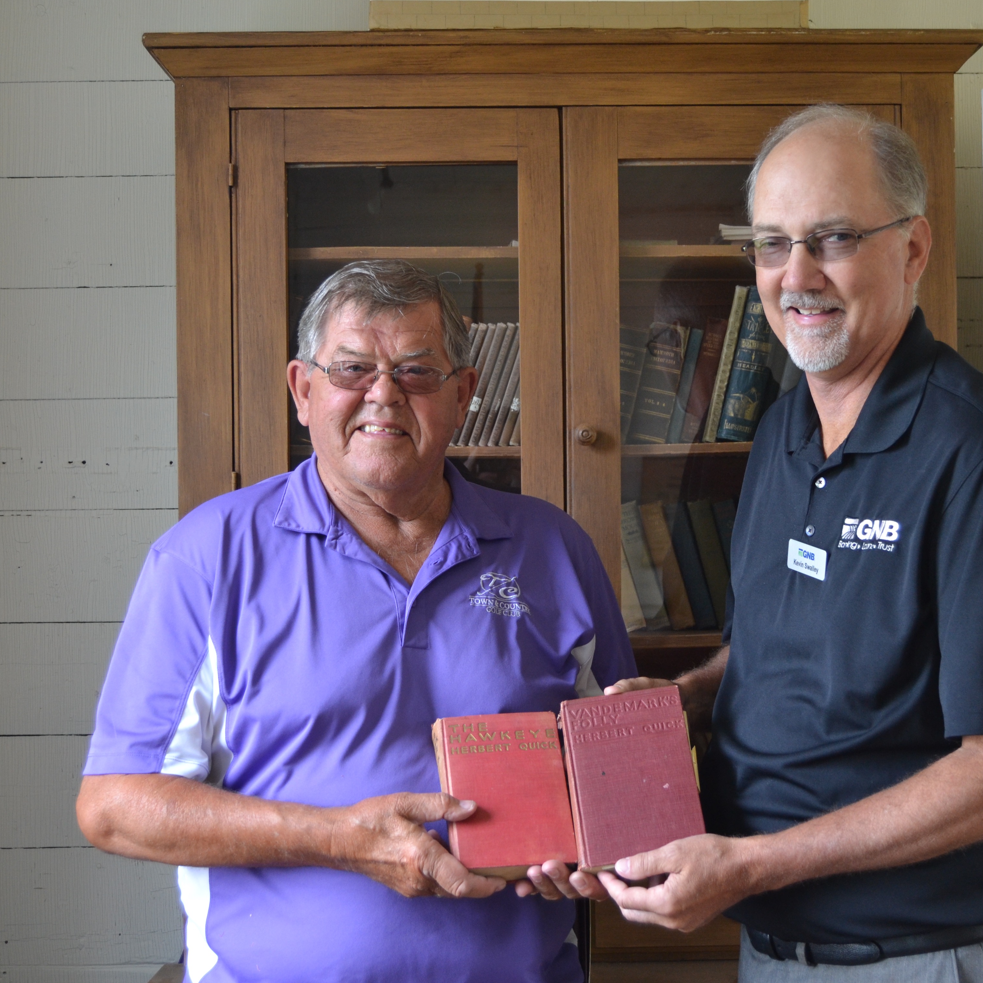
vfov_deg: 31.6
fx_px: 1735
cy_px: 491
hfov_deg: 31.6
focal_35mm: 54
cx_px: 544
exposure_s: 1/60
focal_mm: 28
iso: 560
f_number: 4
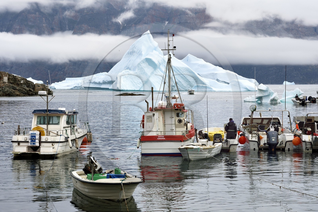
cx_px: 159
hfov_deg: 20.0
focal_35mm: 102
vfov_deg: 13.4
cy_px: 106
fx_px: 900
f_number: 13
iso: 400
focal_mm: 102
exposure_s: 1/250
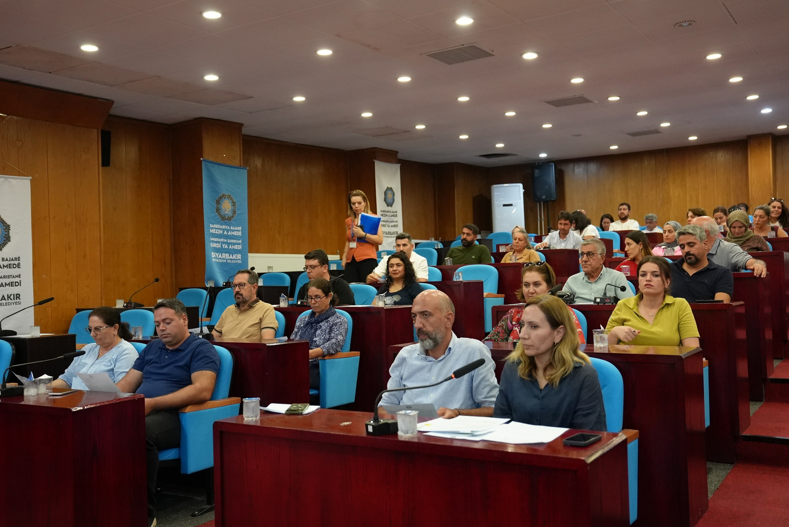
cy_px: 264
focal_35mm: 35
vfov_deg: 37.9
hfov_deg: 54.4
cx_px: 394
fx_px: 767
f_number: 4
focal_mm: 35
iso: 8000
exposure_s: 1/160
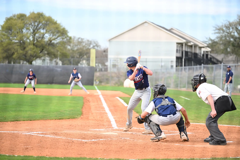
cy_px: 80
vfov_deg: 11.9
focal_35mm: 115
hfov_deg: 17.8
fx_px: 767
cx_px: 120
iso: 200
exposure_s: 1/800
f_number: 2.8
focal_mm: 115
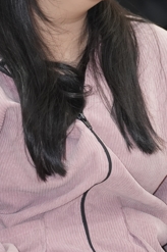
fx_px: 4138
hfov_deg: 2.3
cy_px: 157
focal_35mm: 593
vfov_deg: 3.5
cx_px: 107
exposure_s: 1/200
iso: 1600
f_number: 2.8
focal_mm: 150
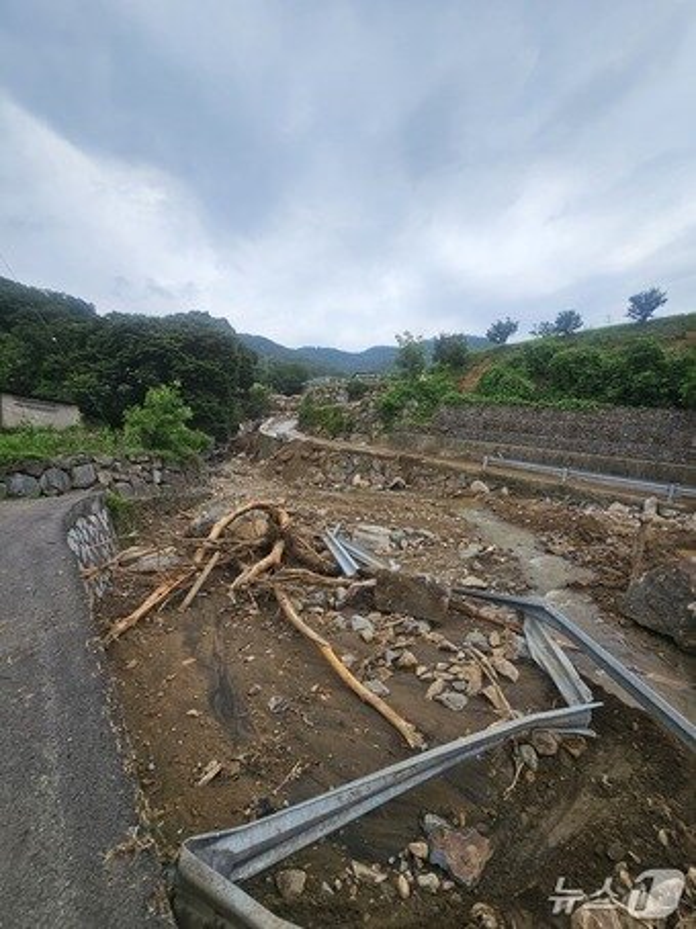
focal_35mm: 13
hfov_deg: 89.9
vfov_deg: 106.2
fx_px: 349
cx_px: 348
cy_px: 464
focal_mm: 2.2
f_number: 2.2
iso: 50
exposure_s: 1/2635
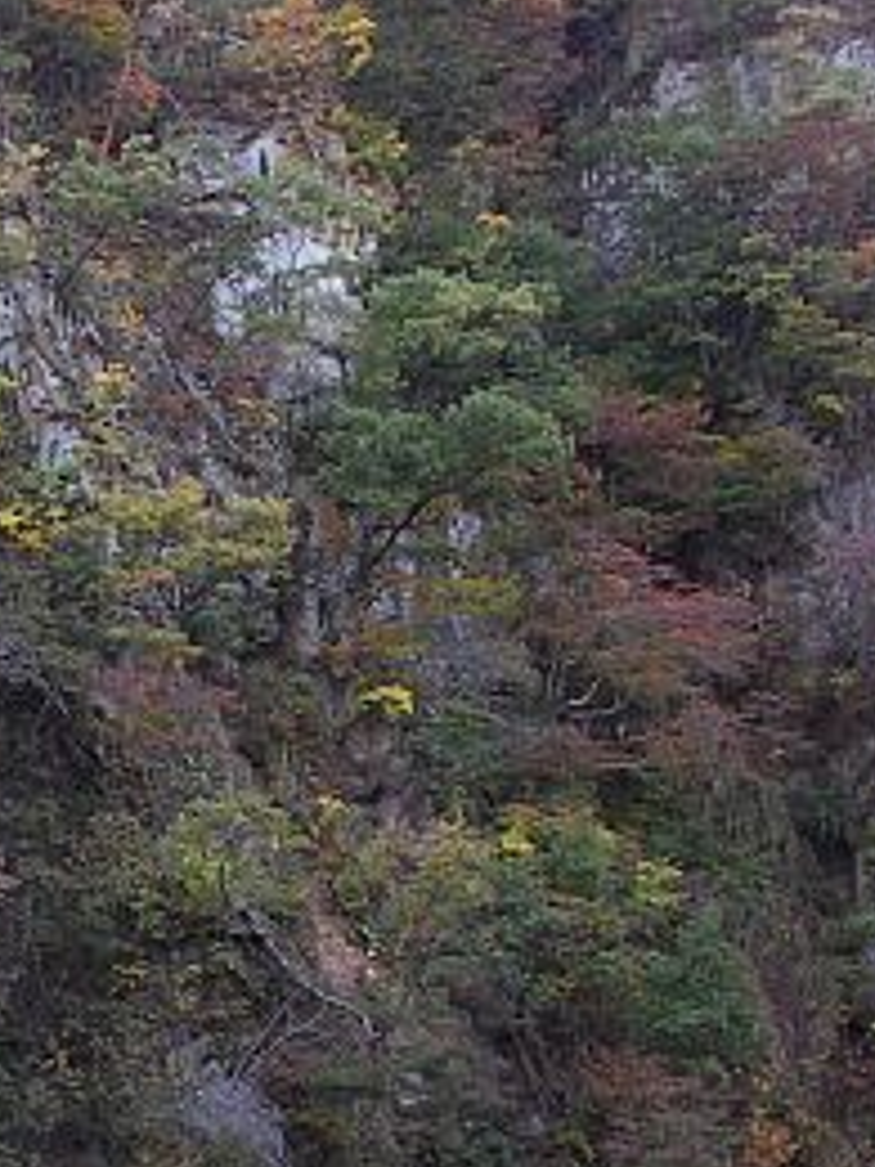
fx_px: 2326
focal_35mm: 69
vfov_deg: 27.1
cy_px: 1073
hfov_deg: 20.4
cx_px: -72
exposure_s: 1/15
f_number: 5.6
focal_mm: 7.2
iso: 100
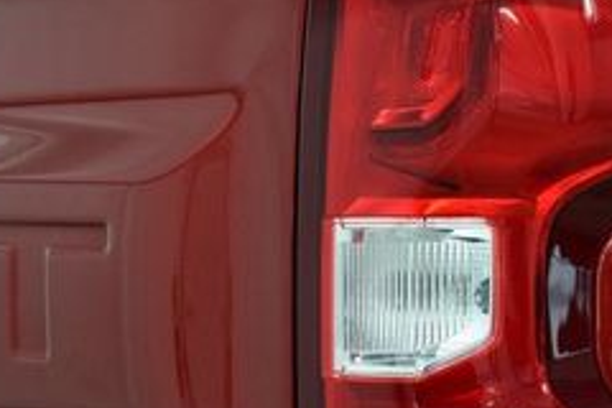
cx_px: 495
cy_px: 412
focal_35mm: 184
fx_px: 3128
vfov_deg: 7.4
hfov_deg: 11.1
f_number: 6.3
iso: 800
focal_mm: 46
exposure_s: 1/15
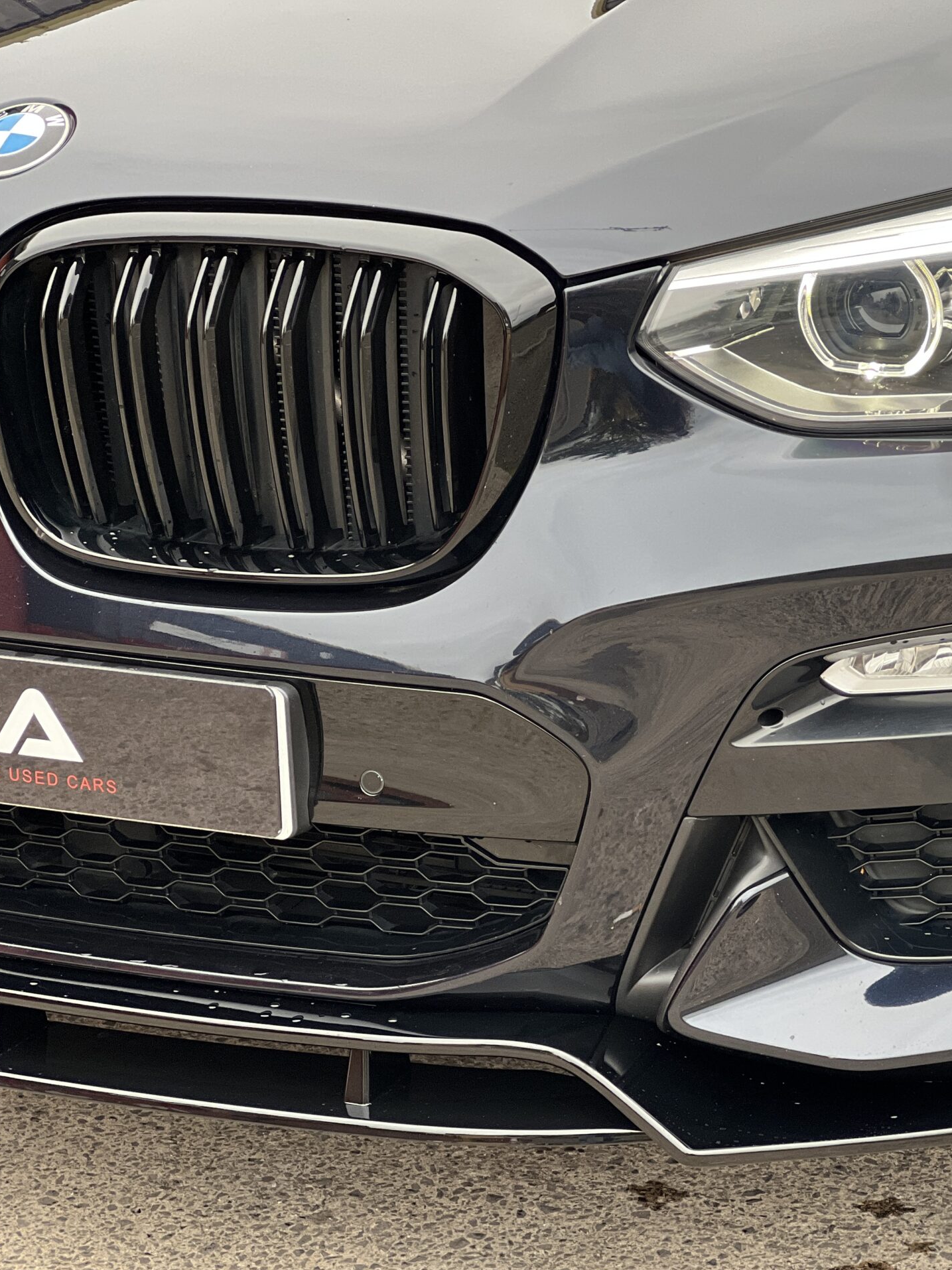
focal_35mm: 103
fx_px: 3778
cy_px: 636
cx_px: 830
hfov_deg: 14.2
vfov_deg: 19.1
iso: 100
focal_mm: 9
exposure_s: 1/100
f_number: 2.8
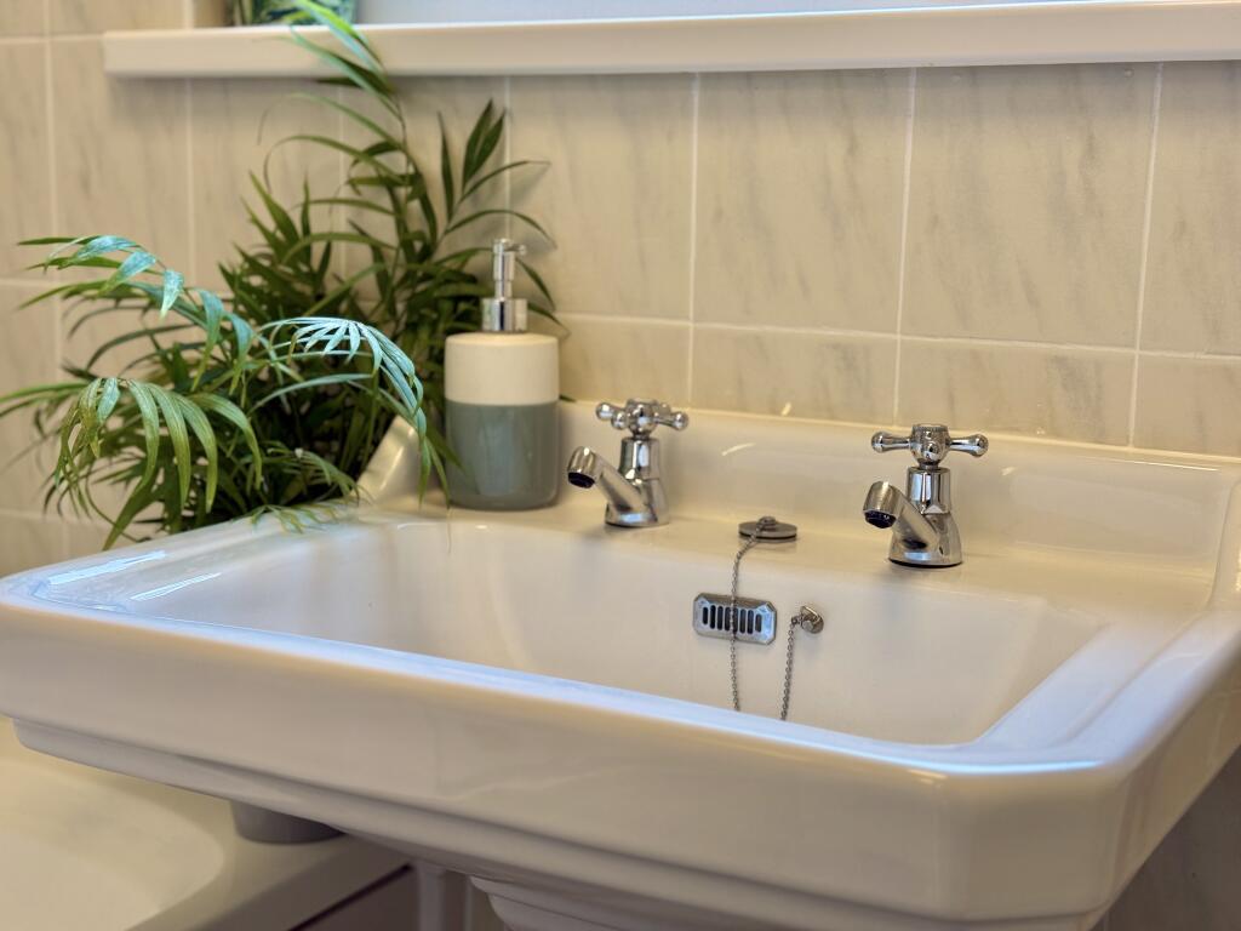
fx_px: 1721
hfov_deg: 39.7
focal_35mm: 48
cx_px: 620
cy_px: 466
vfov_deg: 30.3
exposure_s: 1/100
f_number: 1.78
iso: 80
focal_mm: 6.76
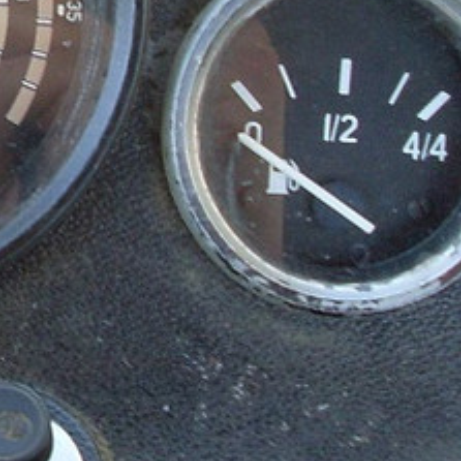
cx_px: -187
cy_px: -12
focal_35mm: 161
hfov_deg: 10.5
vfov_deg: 10.7
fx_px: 2426
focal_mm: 6.3
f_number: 3
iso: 100
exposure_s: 1/60
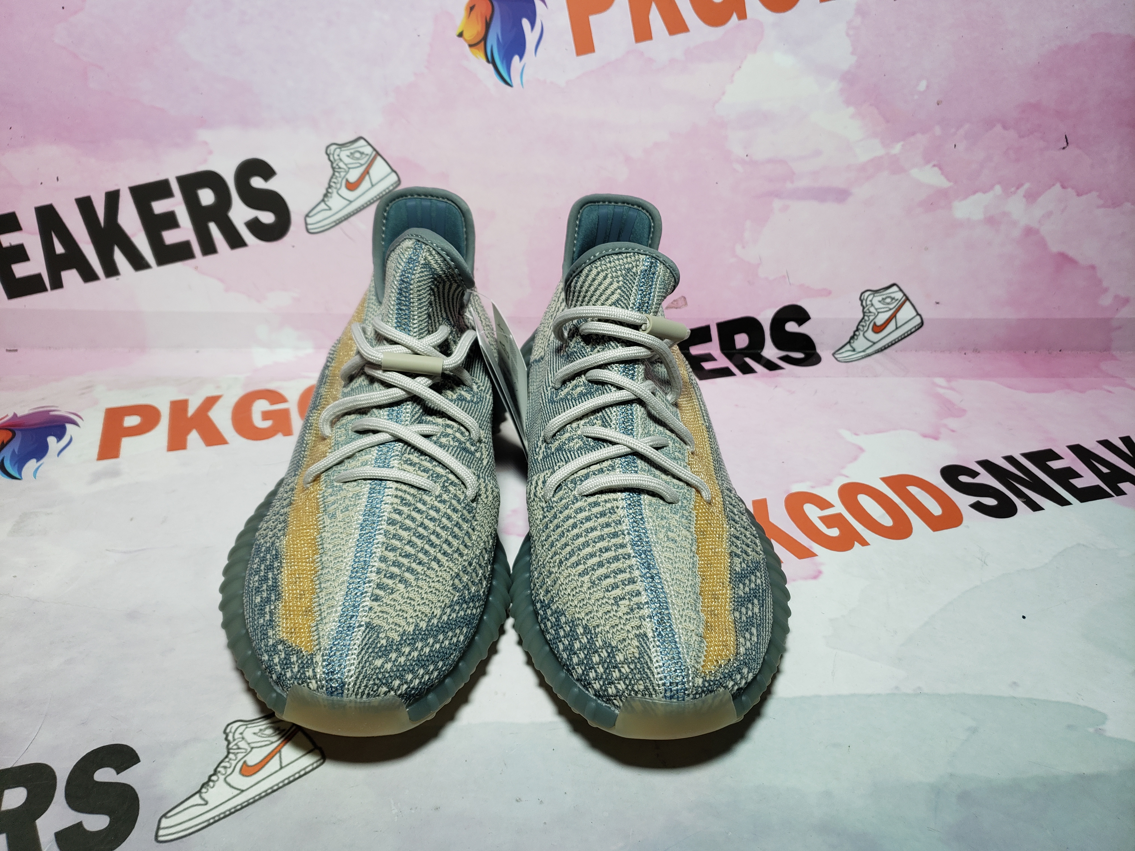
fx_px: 852
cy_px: 426
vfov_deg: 53.1
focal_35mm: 26
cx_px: 568
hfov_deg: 67.3
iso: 50
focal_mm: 4.3
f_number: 1.5
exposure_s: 1/488
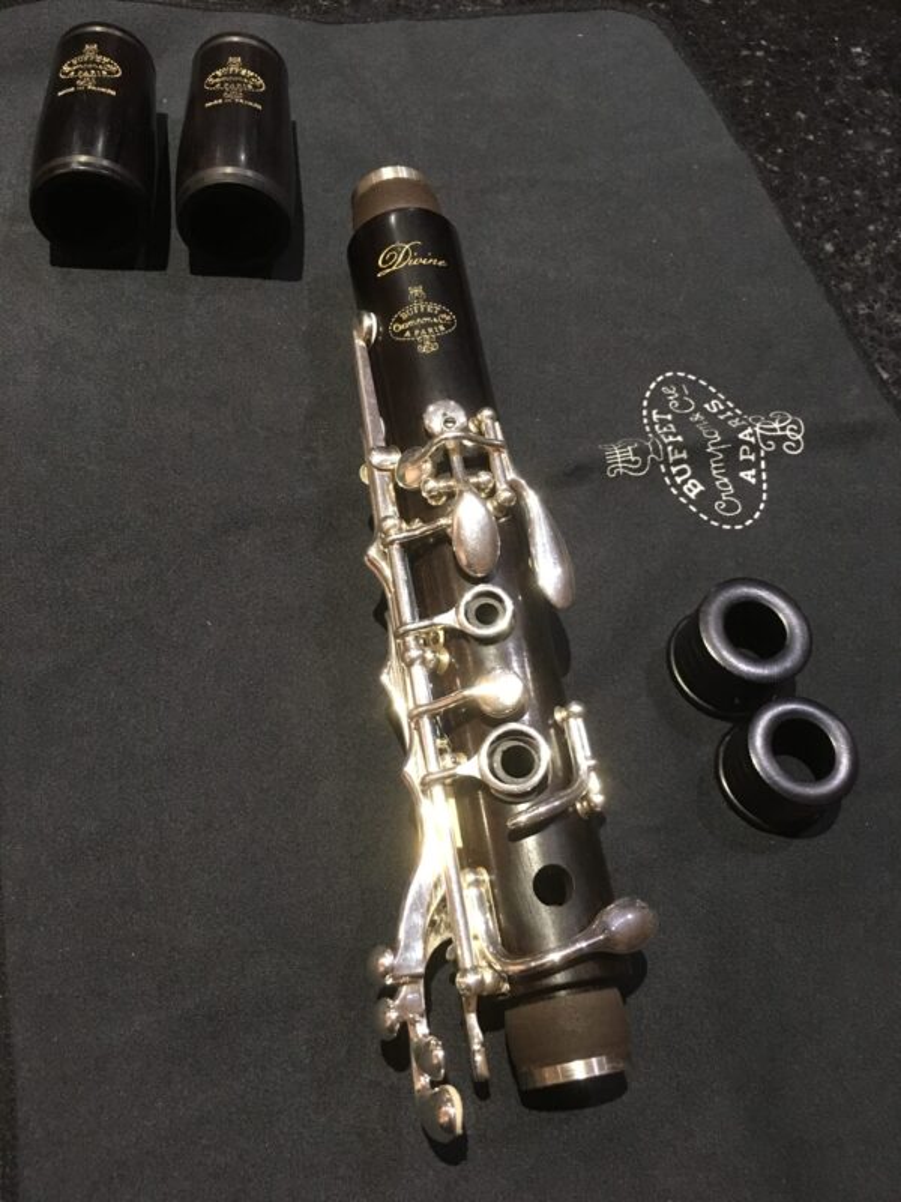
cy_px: 601
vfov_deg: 61.7
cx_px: 450
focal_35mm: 29
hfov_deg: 48.2
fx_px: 1006
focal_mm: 4.15
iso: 100
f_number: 2.2
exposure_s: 1/8
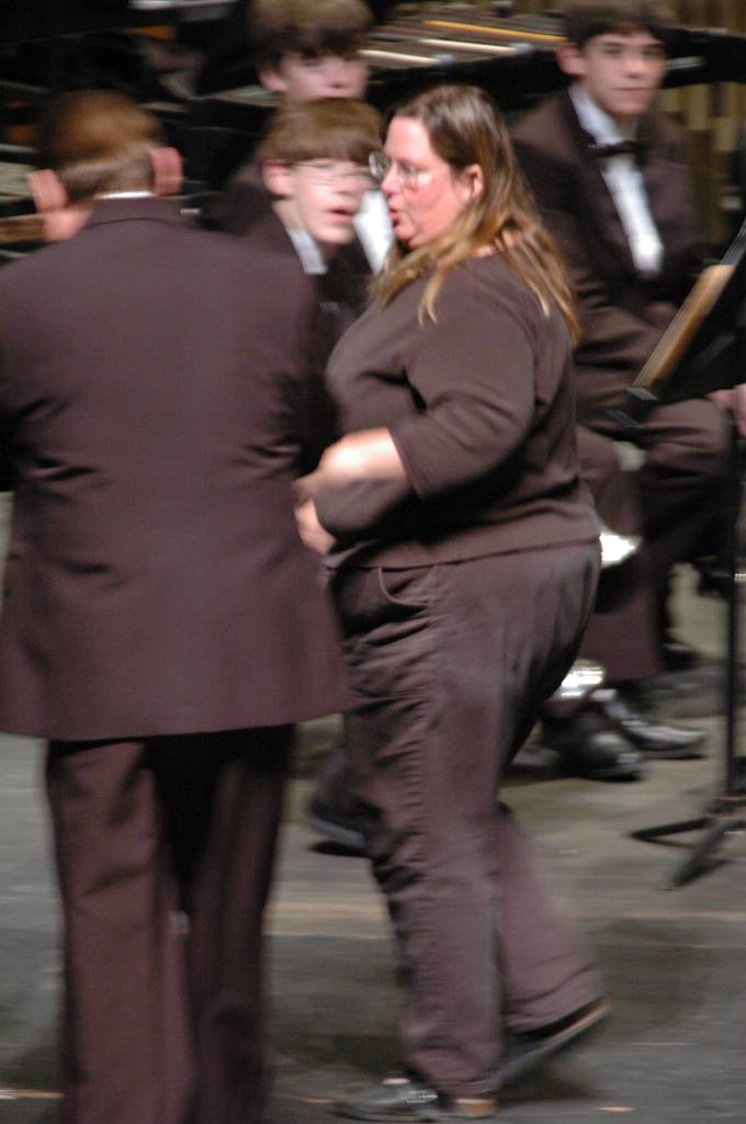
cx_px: 373
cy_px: 562
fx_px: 18699
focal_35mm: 600
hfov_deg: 2.3
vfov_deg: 3.4
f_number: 5.6
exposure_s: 1/20
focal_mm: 400
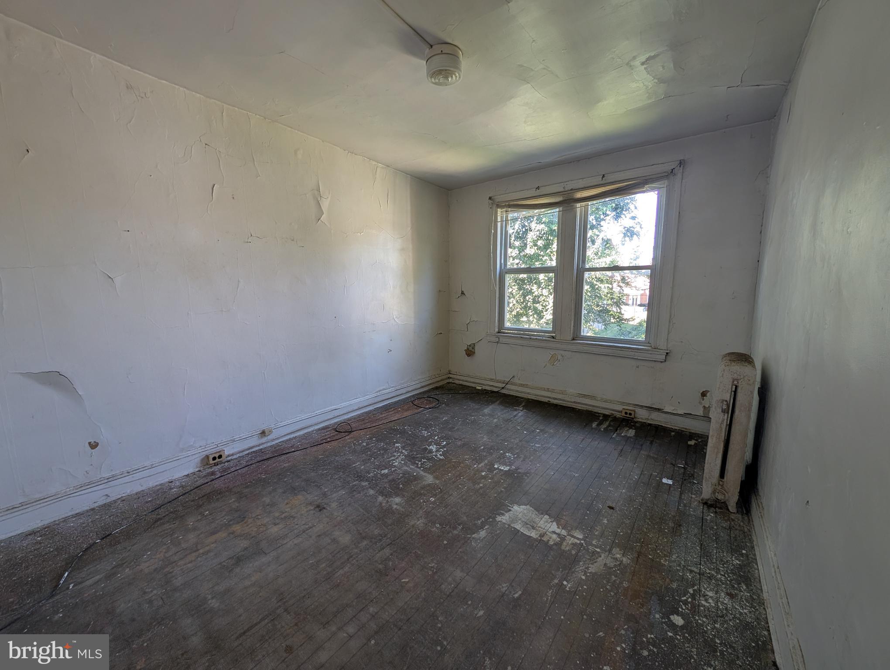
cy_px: 335
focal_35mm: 12
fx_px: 309
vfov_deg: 94.6
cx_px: 445
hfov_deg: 110.5
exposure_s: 1/50
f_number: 1.95
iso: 49
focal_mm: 2.23
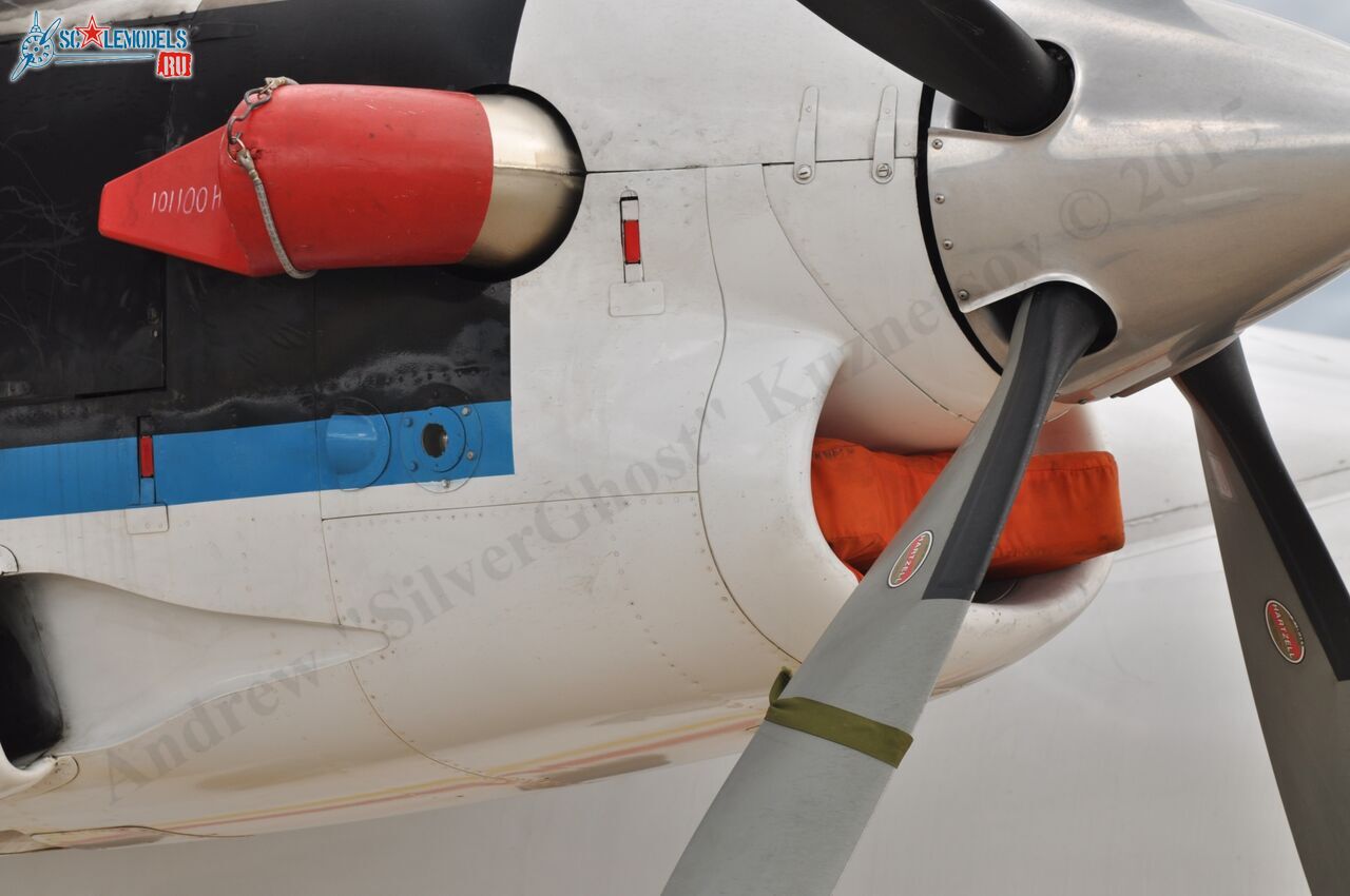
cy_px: 448
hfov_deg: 8.9
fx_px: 8708
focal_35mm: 232
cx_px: 675
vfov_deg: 5.9
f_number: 8
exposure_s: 1/160
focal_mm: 155
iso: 200
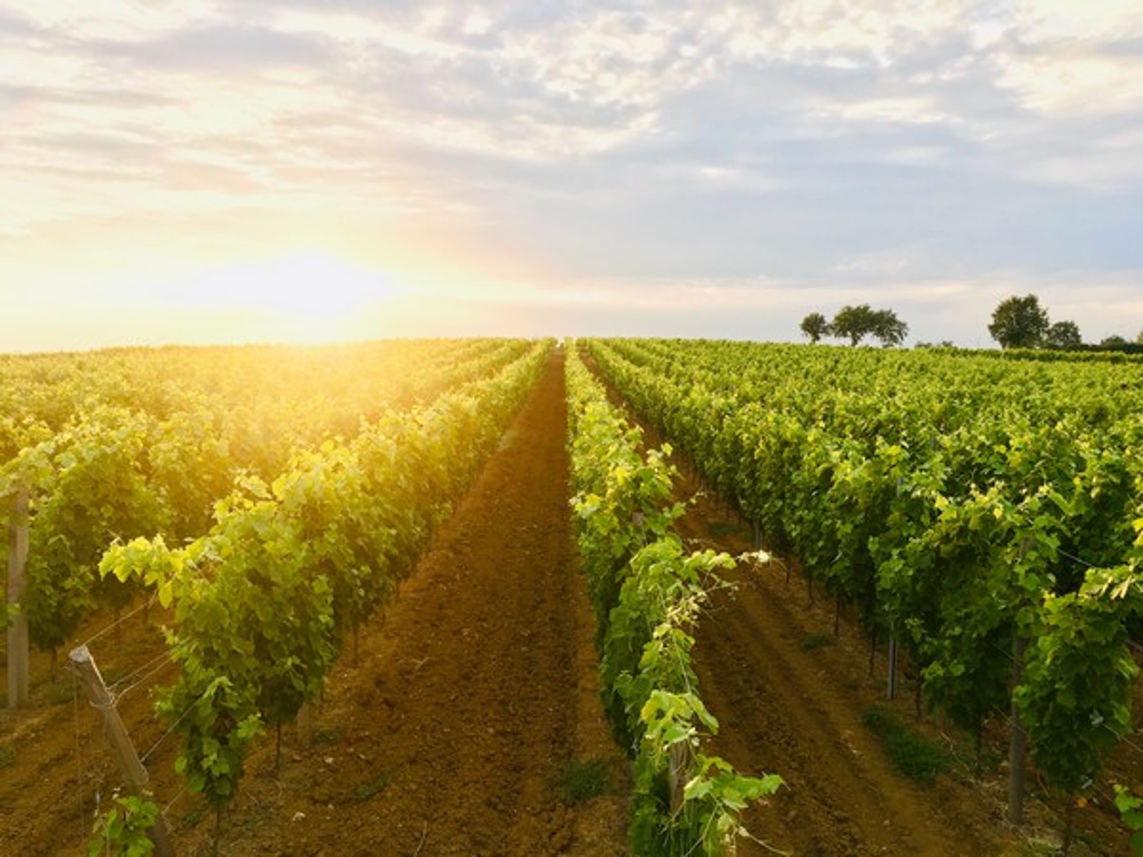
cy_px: 428
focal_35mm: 29
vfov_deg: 48.2
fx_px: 958
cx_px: 572
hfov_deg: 61.7
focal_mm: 4.15
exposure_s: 1/117
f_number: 2.2
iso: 25
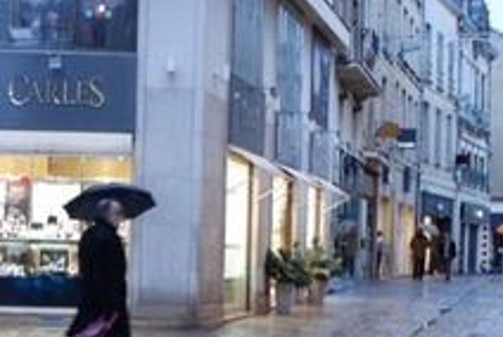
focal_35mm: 89
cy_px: 276
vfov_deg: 15.3
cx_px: 154
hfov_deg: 22.7
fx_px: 1245
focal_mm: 28
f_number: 4
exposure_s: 1/40
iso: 400
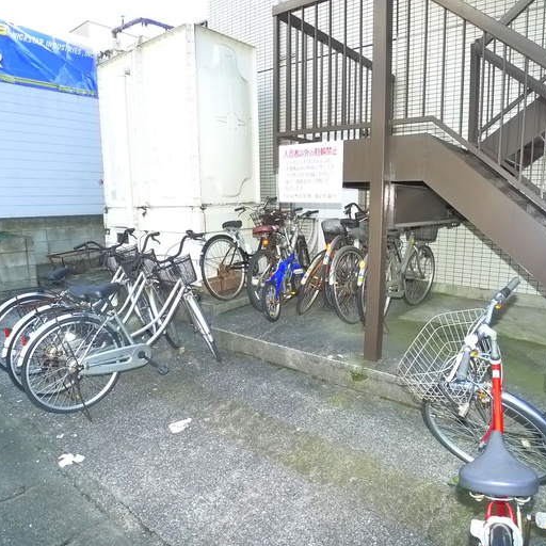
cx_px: 302
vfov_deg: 55.6
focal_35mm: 29
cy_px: 271
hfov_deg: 55.5
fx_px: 518
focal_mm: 5.1
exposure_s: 1/250
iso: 400
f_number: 2.8
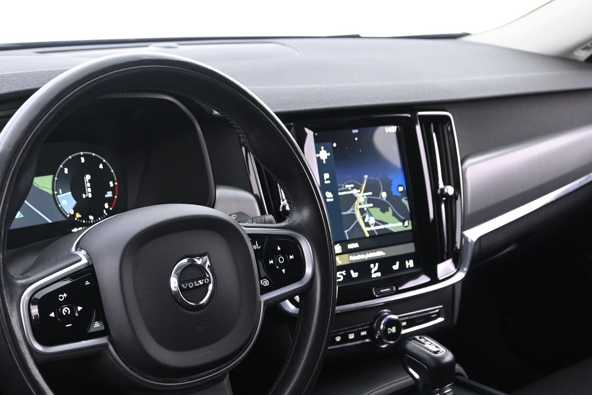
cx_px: 193
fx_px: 872
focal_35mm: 53
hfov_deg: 37.1
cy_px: 265
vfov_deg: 25.4
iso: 2500
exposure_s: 1/15
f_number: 4.2
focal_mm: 24
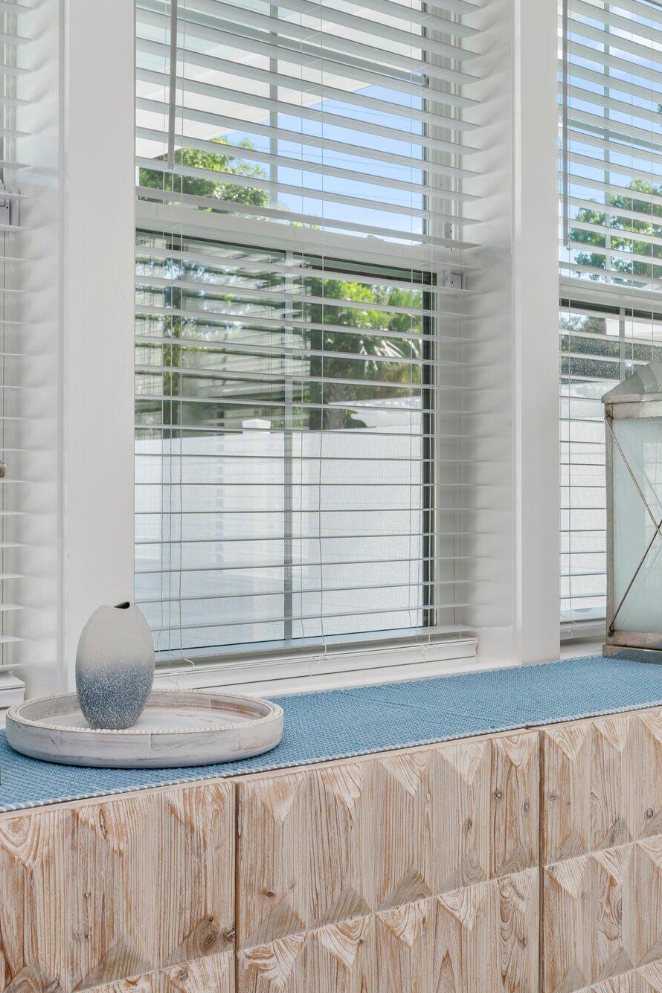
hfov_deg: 29.2
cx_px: 285
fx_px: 1269
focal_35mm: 46
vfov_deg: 42.7
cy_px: 495
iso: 160
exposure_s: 1/50
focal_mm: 30
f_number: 9
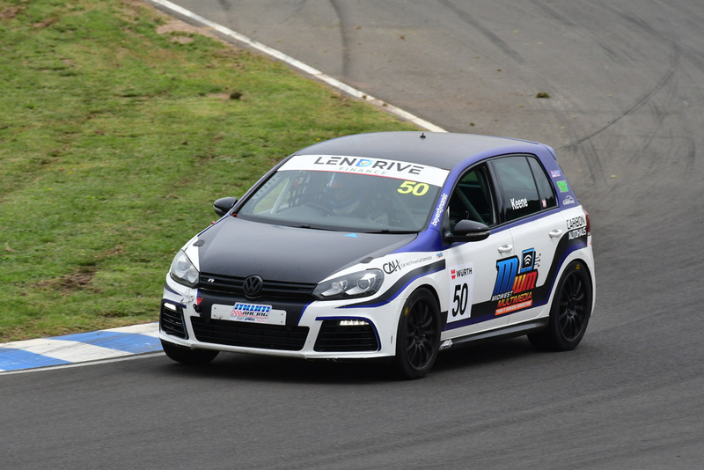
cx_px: 352
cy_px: 235
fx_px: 14671
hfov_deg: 2.7
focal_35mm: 750
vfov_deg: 1.8
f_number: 11
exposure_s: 1/640
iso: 640
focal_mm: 500
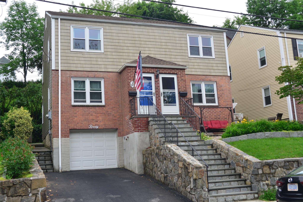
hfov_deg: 43.6
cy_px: 101
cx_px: 152
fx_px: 379
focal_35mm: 45
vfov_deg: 29.9
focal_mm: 45
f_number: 8
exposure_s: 1/250
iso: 400
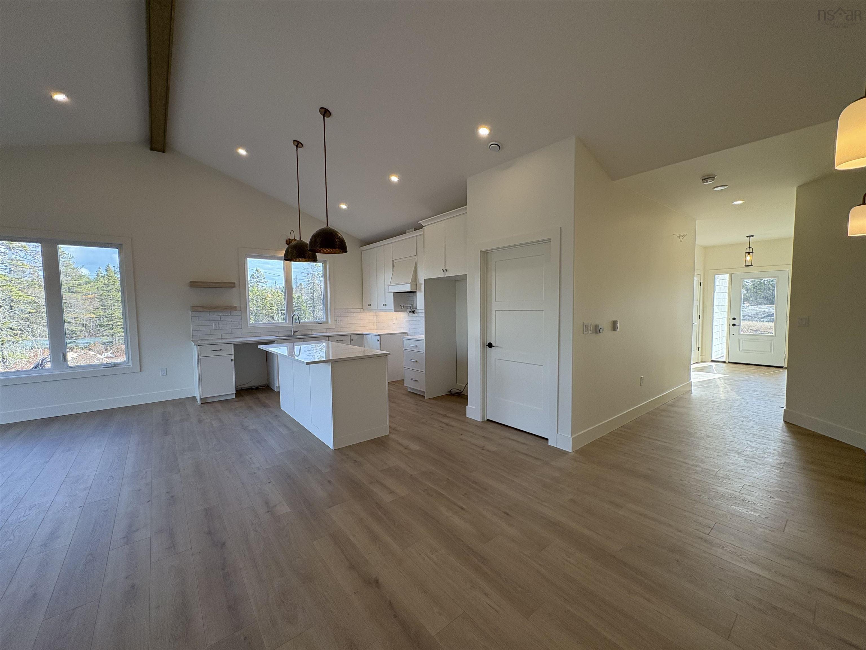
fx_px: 350
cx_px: 433
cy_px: 325
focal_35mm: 14
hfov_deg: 102.1
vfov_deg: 85.7
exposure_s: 1/144
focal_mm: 2.22
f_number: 2.2
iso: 64
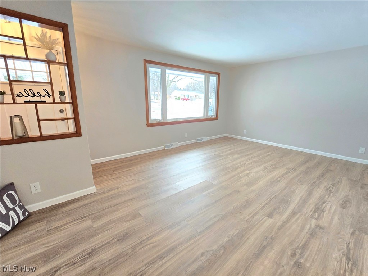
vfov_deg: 89.9
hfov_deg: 106.2
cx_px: 184
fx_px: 138
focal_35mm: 13
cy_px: 138
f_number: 2.2
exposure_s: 1/60.2
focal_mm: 2.2
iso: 320
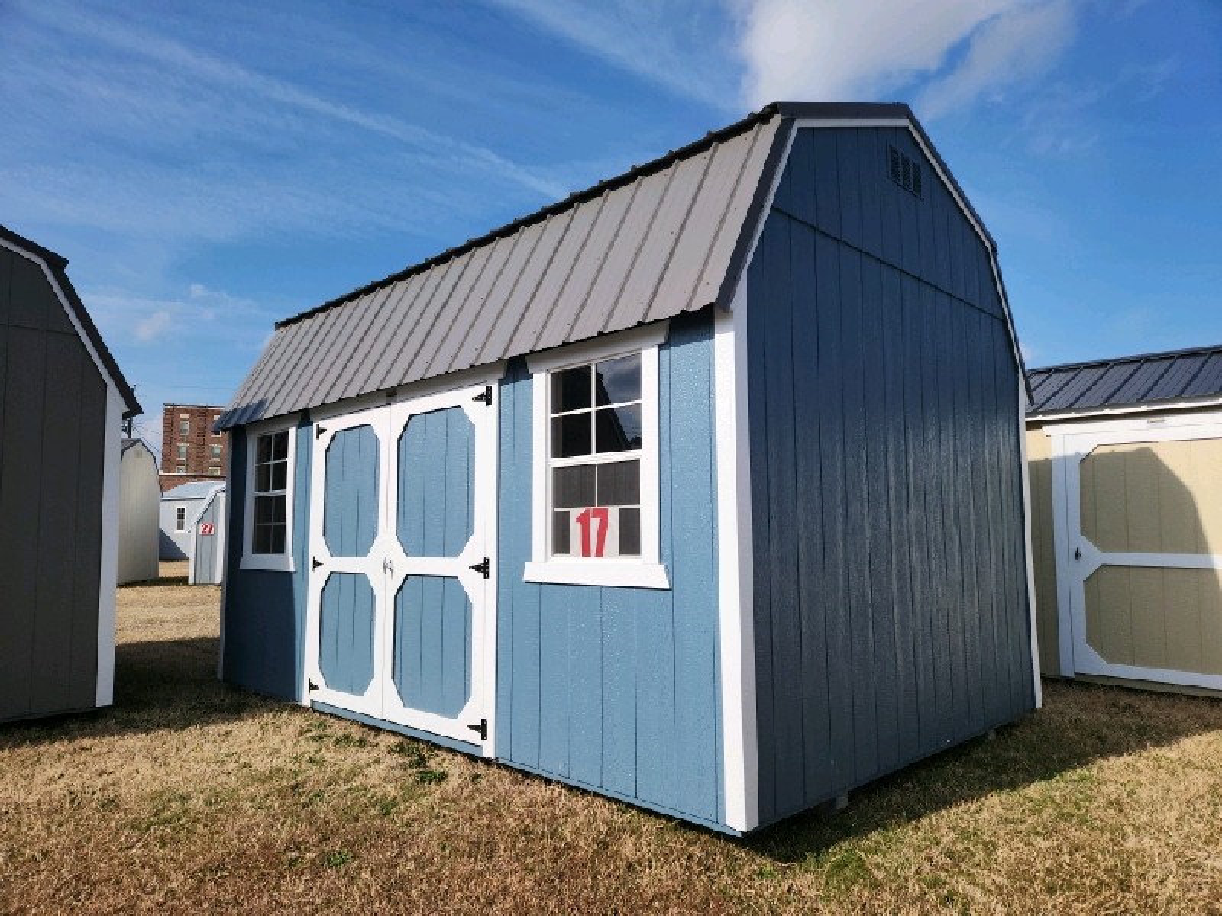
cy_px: 458
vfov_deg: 58.9
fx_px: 812
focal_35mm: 23
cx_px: 611
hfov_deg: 73.9
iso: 20
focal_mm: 5.4
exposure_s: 1/2500
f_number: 1.8
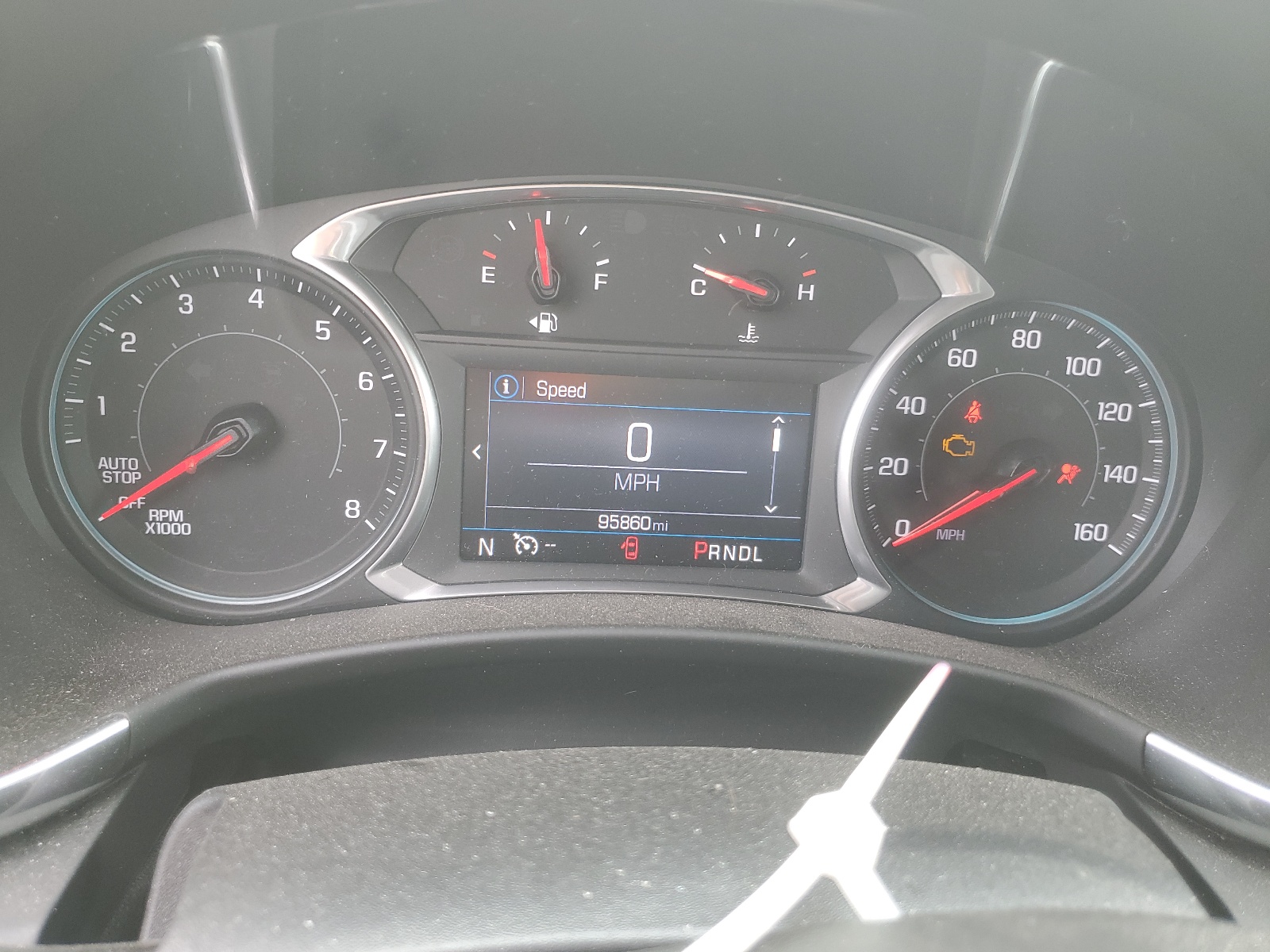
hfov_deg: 67.3
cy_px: 476
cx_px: 635
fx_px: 954
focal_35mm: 26
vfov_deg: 53.1
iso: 54
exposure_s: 1/60.2
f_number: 1.5
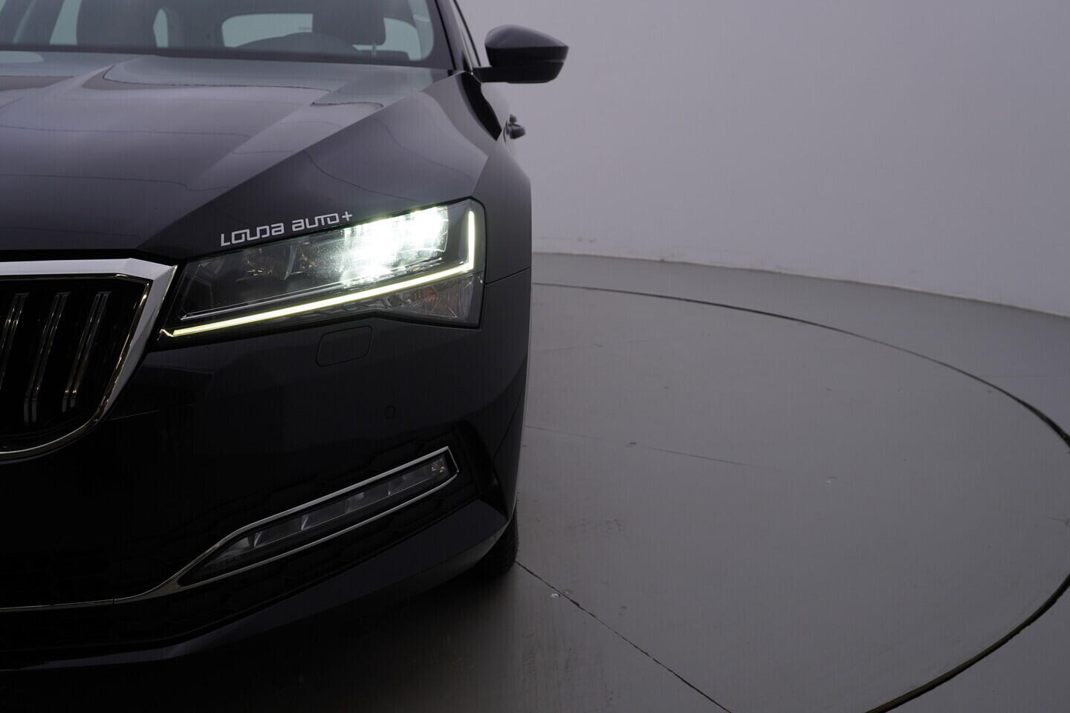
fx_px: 1070
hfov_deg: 53.1
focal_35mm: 36
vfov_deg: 36.9
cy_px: 356
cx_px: 535
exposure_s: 1/125
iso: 125
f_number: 5.6
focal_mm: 24
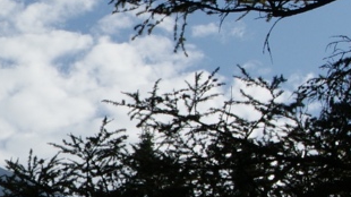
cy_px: 164
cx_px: -115
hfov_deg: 9.3
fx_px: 2112
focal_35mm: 227
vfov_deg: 5.3
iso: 100
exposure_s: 1/250
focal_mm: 28
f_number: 11
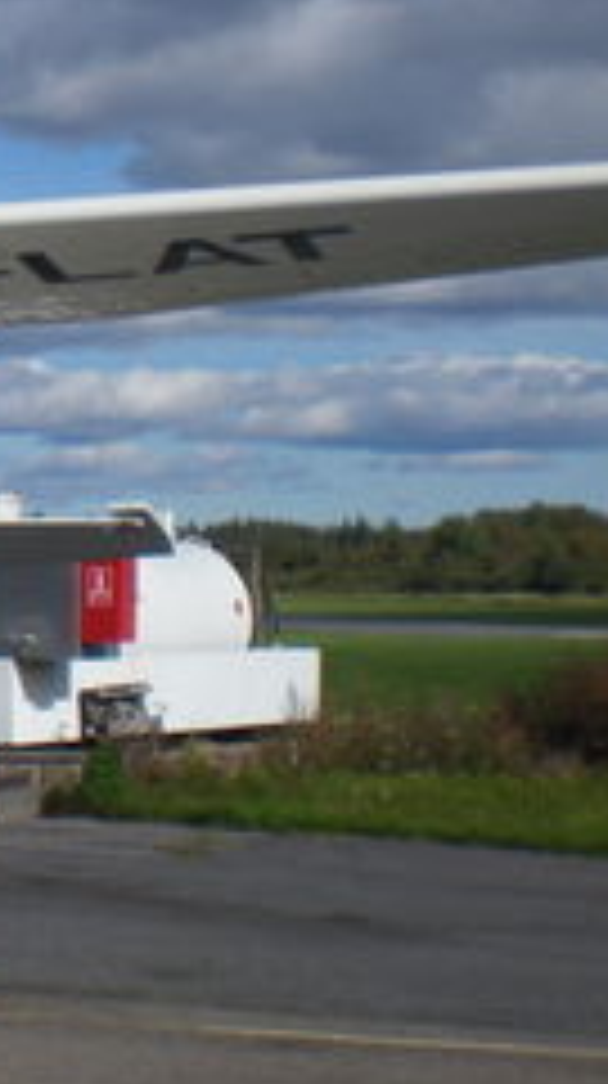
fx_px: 3163
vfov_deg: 19.5
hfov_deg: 10.3
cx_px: -495
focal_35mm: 110
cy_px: 490
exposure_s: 1/926
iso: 64
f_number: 4.6
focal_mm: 6.3
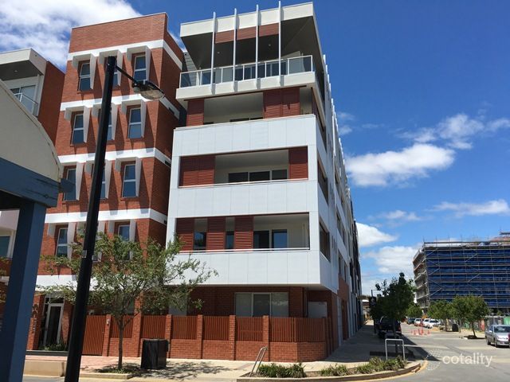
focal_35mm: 29
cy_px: 191
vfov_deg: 48.2
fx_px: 427
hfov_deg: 61.7
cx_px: 255
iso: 25
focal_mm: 4.15
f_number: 2.2
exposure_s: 1/2079
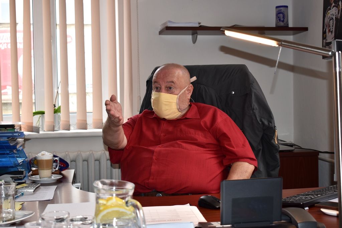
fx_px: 542
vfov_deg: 23.8
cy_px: 114
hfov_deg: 35.0
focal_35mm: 57
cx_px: 171
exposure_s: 1/60
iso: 280
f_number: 4.8
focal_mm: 38
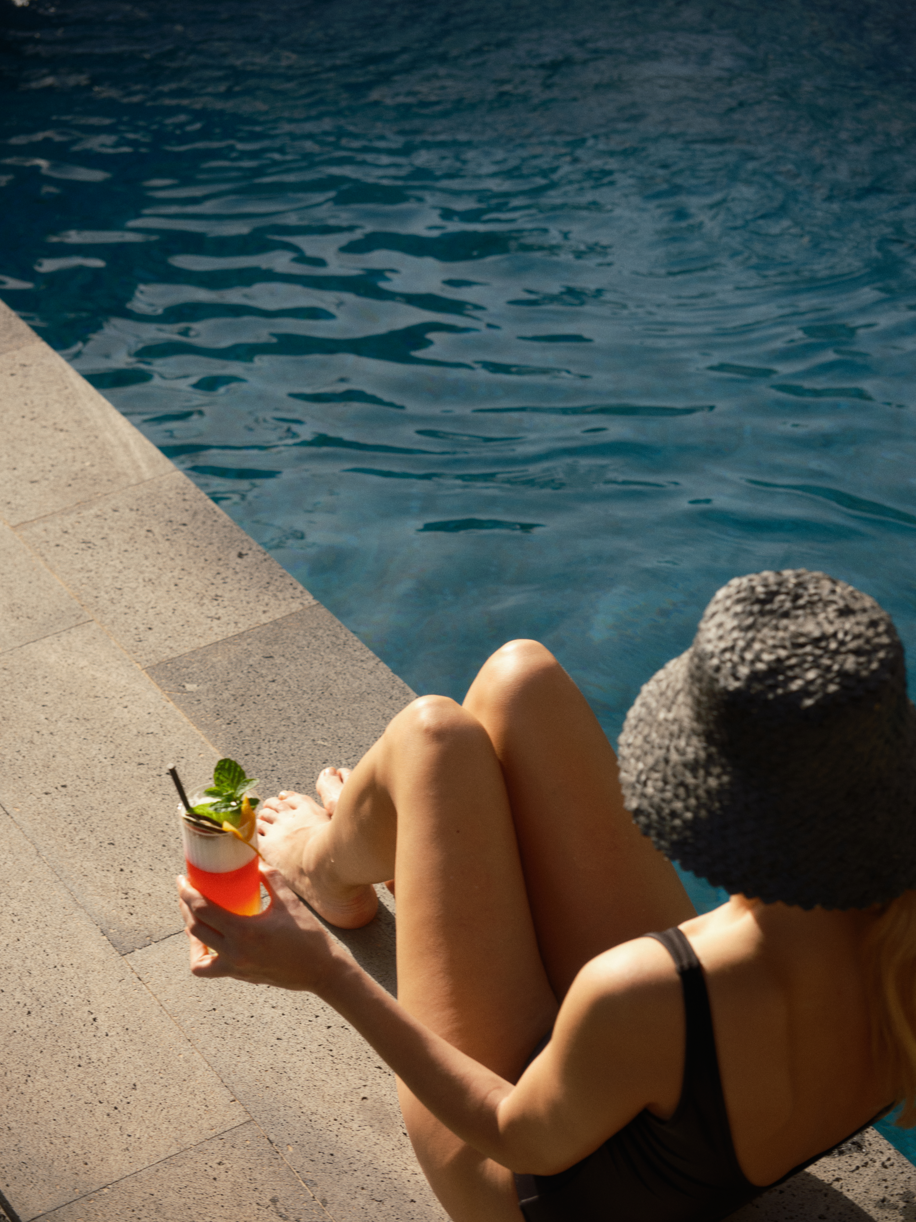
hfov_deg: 18.7
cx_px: 458
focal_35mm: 79
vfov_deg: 24.7
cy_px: 611
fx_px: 2787
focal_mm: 100
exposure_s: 1/160
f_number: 7.1
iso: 100
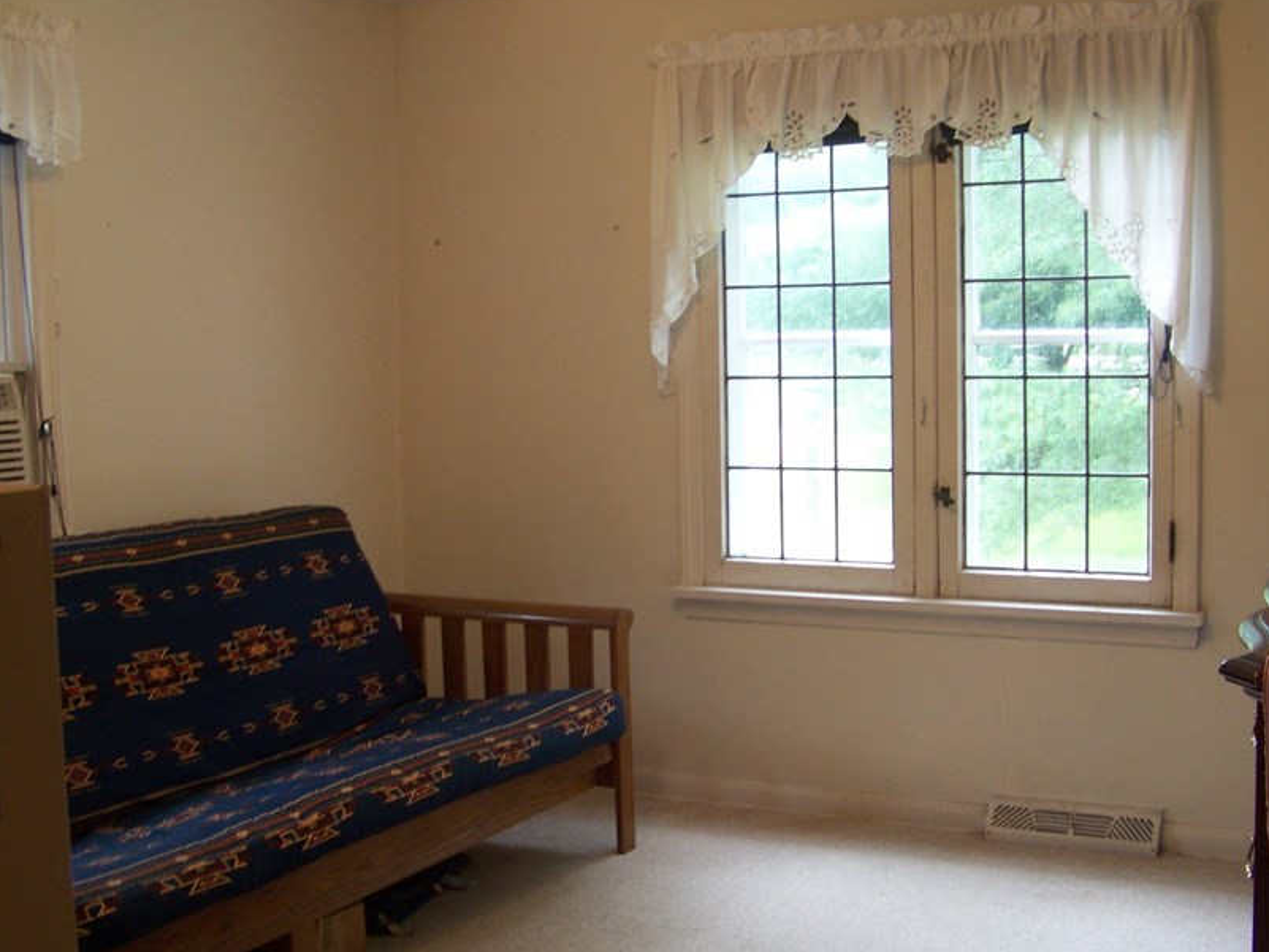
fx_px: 1687
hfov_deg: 41.1
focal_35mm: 46
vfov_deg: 31.5
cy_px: 497
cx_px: 721
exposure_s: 1/30
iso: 116
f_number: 2.8
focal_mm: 5.85
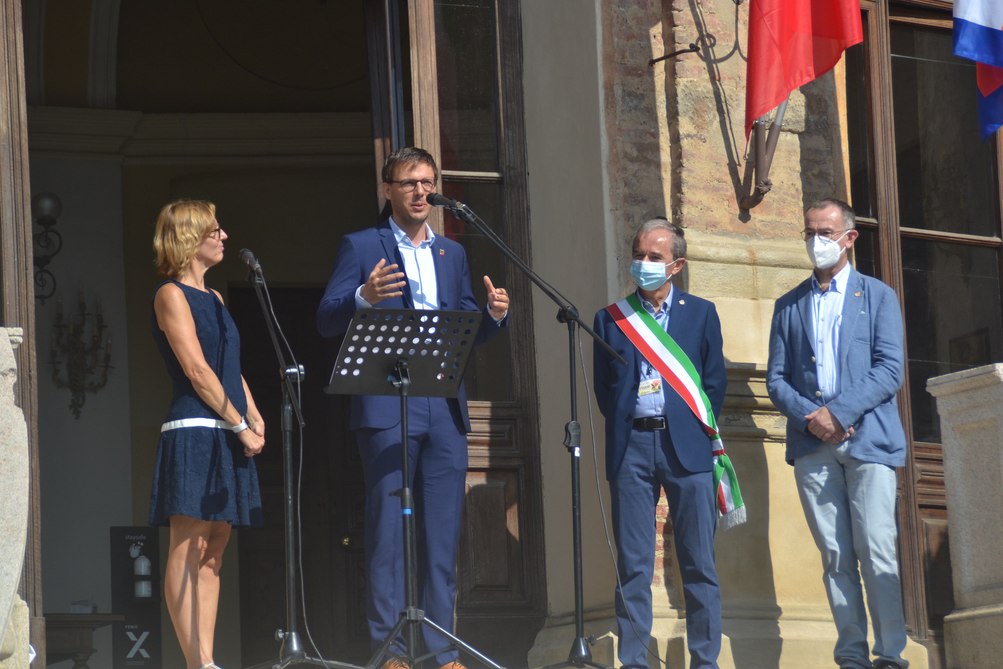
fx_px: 4095
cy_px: 334
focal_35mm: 147
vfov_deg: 9.3
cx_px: 502
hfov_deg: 14.0
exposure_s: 1/500
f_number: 5.6
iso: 140
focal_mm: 98
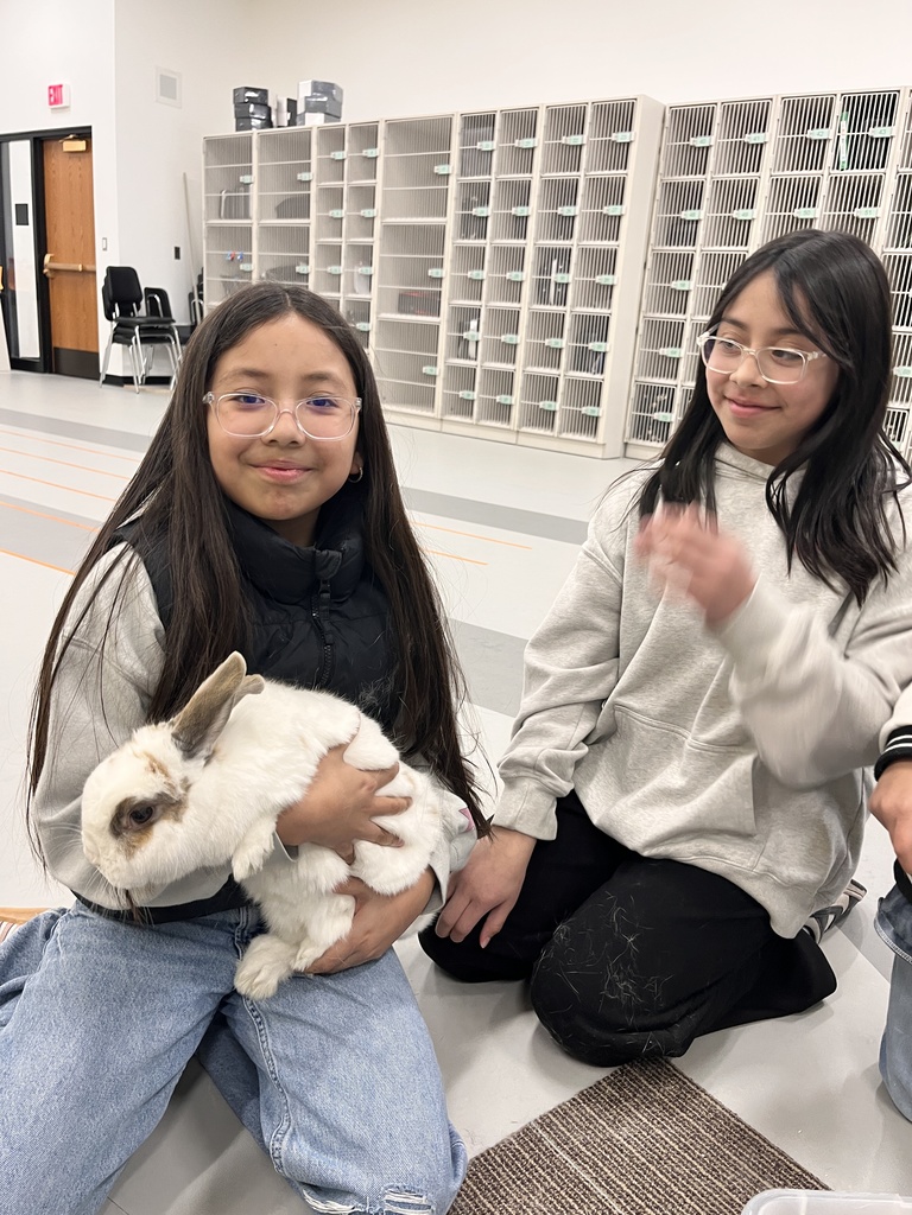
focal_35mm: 26
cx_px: 456
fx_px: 913
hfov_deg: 53.1
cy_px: 608
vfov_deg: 67.3
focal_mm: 5.1
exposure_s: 1/50
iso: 160
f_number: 1.6
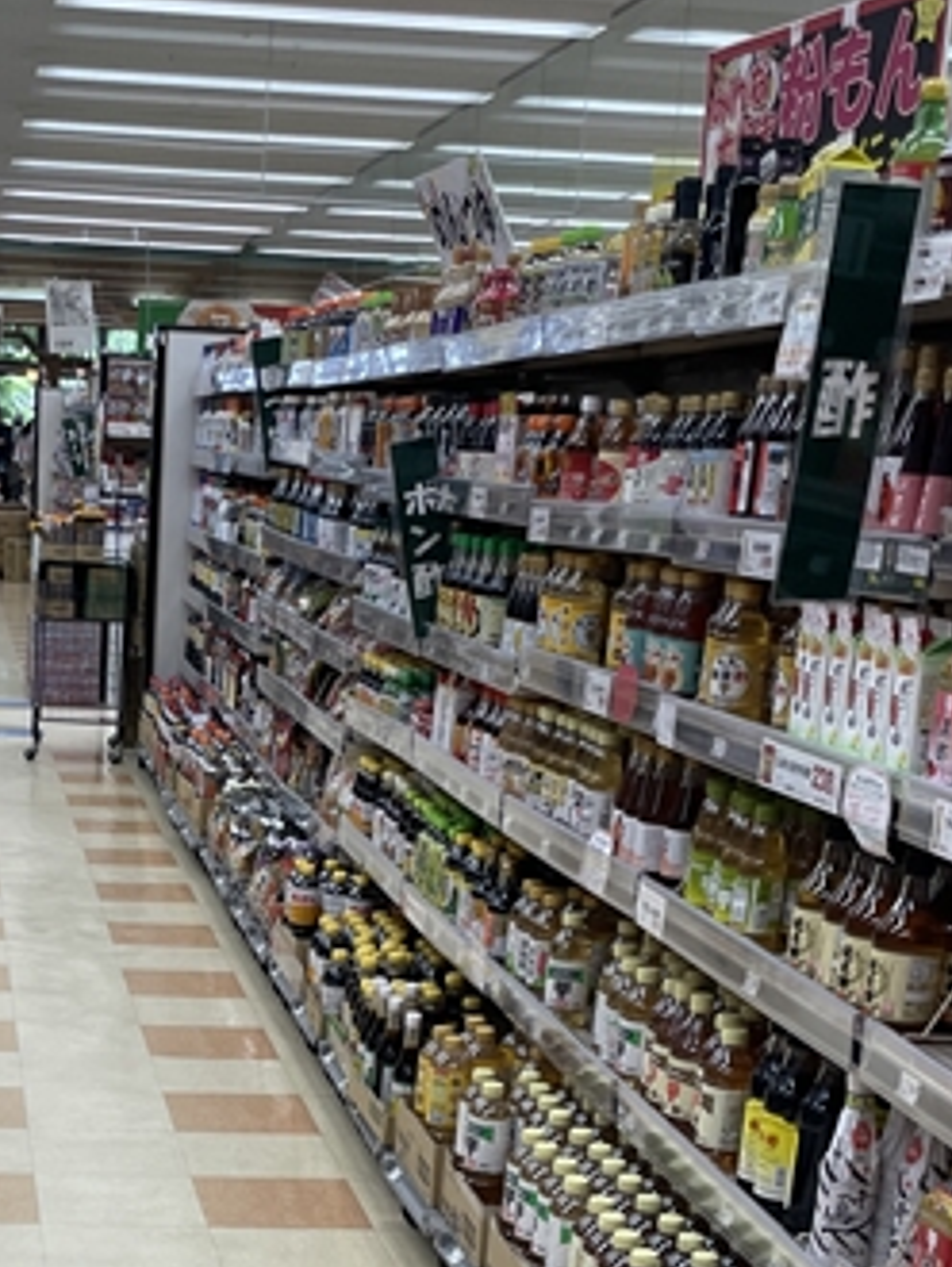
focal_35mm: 63
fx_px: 2307
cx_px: 138
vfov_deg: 29.8
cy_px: 1052
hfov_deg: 22.9
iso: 40
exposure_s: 1/120
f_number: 1.6
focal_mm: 4.2
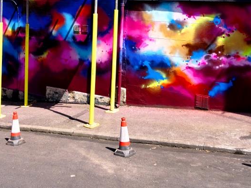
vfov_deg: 29.6
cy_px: 19
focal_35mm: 47
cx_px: 98
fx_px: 341
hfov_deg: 40.2
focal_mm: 4.1
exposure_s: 1/800
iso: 80
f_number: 3.5
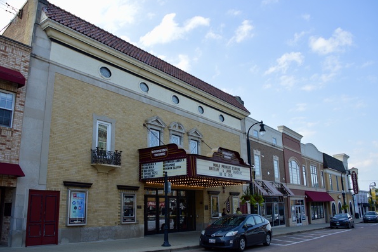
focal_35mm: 29
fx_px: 304
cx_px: 178
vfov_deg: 44.9
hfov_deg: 63.6
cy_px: 126
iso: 100
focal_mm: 18
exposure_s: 1/160
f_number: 6.3
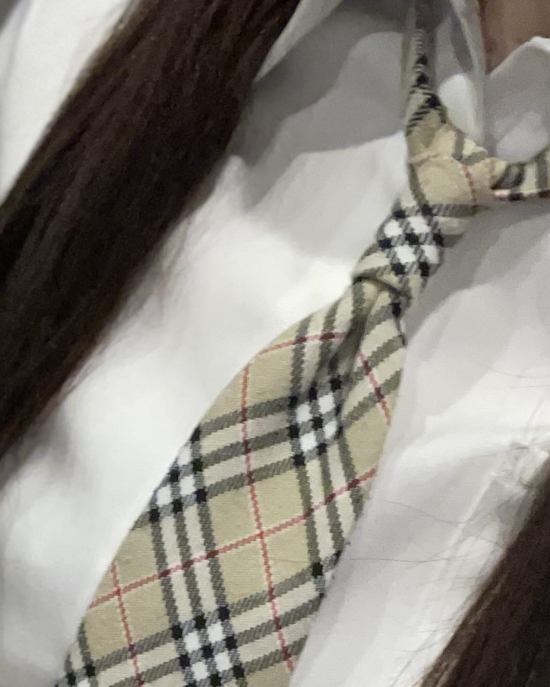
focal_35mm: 69
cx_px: 169
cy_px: 789
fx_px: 1405
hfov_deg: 22.0
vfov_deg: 25.2
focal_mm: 2.71
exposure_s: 1/50
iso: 320
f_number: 2.2
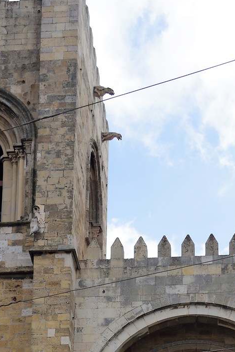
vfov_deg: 15.7
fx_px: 1165
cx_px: 122
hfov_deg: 11.5
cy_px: 540
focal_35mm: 119
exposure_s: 1/1250
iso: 400
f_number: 5.6
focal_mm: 35
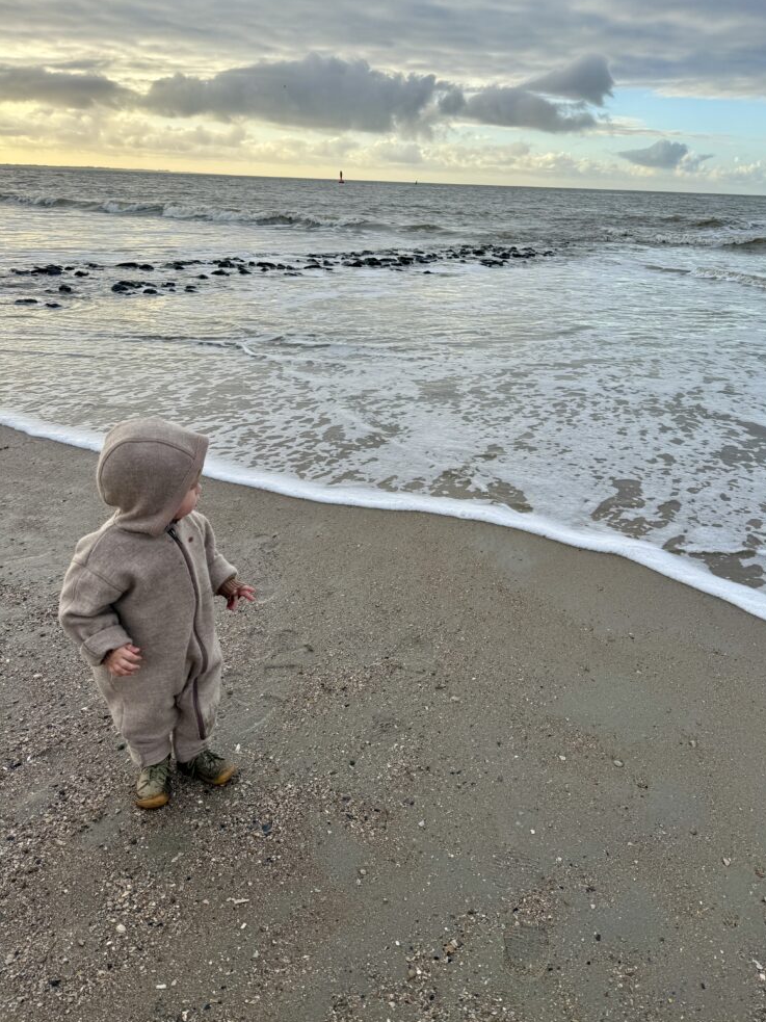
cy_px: 493
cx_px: 397
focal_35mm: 25
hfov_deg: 54.9
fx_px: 738
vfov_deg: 69.4
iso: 80
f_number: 1.78
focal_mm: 6.76
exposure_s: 1/1192
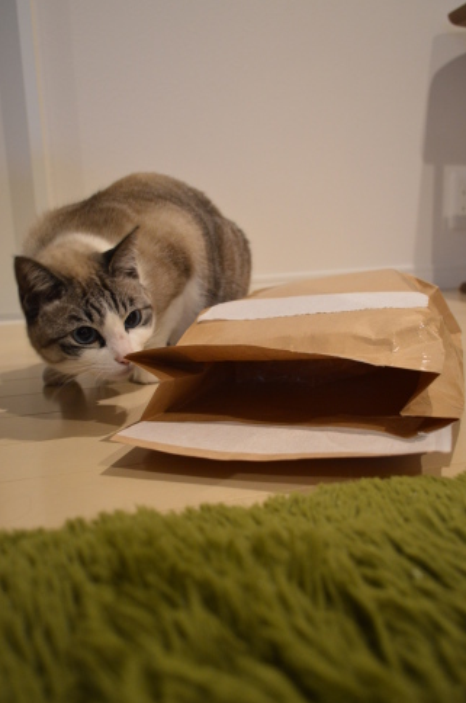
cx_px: 240
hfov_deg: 42.2
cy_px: 349
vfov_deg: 60.4
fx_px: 604
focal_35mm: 31
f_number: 3.8
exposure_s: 1/15
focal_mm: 20
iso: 1000
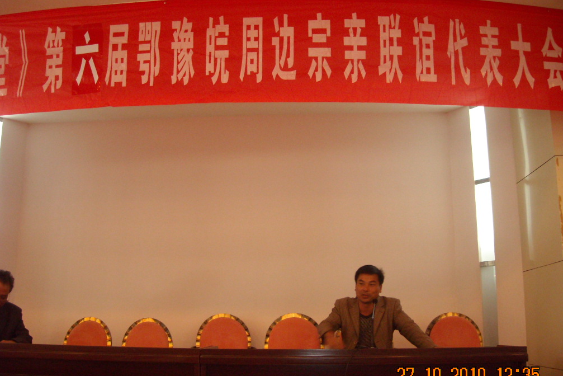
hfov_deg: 51.9
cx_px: 278
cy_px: 205
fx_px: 579
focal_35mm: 37
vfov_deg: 35.9
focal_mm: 5.7
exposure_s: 1/30
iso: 400
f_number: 2.8
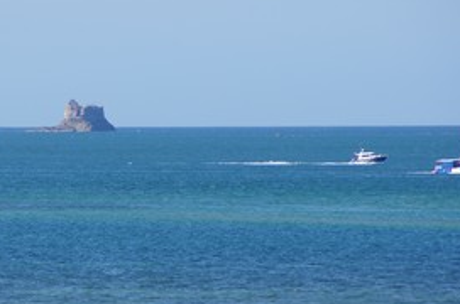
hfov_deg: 4.1
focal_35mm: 508
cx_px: 129
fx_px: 6476
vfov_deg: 2.7
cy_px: 168
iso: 100
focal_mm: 200
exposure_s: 1/320
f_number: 8
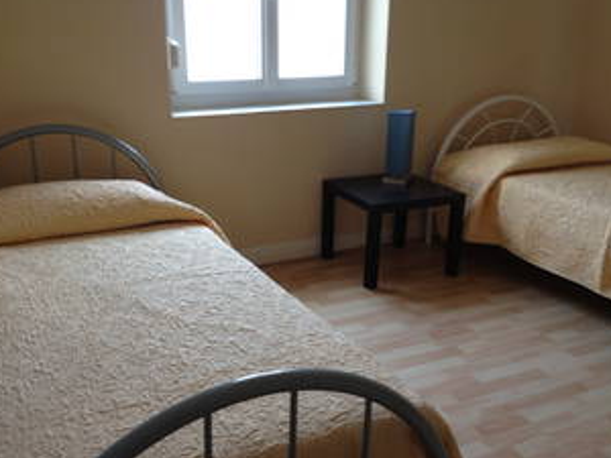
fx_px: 741
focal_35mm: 42
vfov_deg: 34.3
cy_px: 246
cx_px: 287
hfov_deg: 44.8
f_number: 2.4
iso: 64
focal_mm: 4.28
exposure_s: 1/40
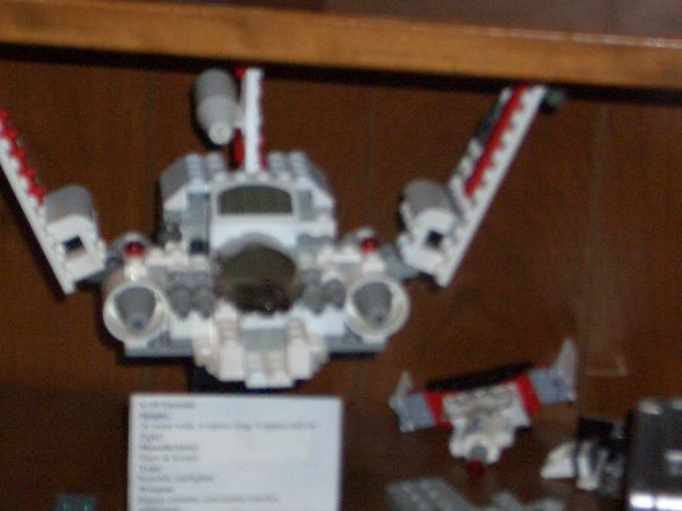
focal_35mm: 149
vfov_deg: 10.0
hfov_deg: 13.3
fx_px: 2935
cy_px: 301
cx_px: 331
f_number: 4.8
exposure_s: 1/60
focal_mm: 17.4
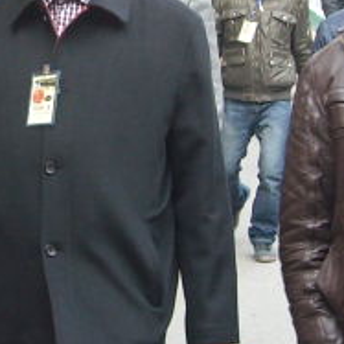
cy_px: 53
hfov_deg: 10.3
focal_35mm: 169
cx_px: -9
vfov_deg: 10.3
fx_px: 1900
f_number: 2.8
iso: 80
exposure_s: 1/60
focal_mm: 5.7
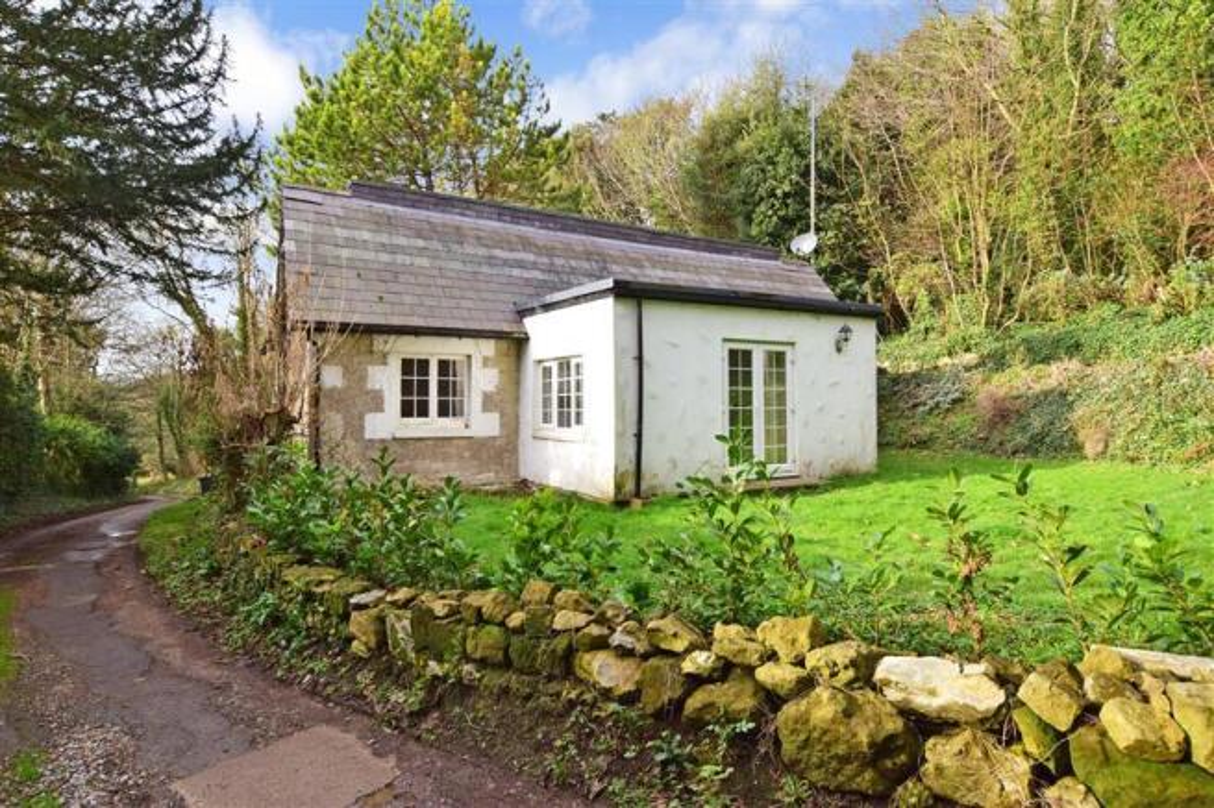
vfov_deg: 63.2
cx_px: 607
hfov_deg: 85.4
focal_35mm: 20
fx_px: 657
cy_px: 404
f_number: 10
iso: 400
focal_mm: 13
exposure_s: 1/200
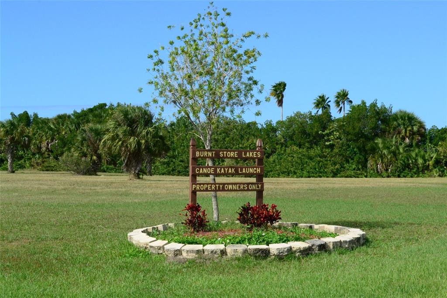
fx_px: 838
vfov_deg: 20.1
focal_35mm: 68
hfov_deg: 29.9
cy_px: 149
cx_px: 224
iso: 1600
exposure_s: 1/1000
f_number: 16
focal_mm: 45
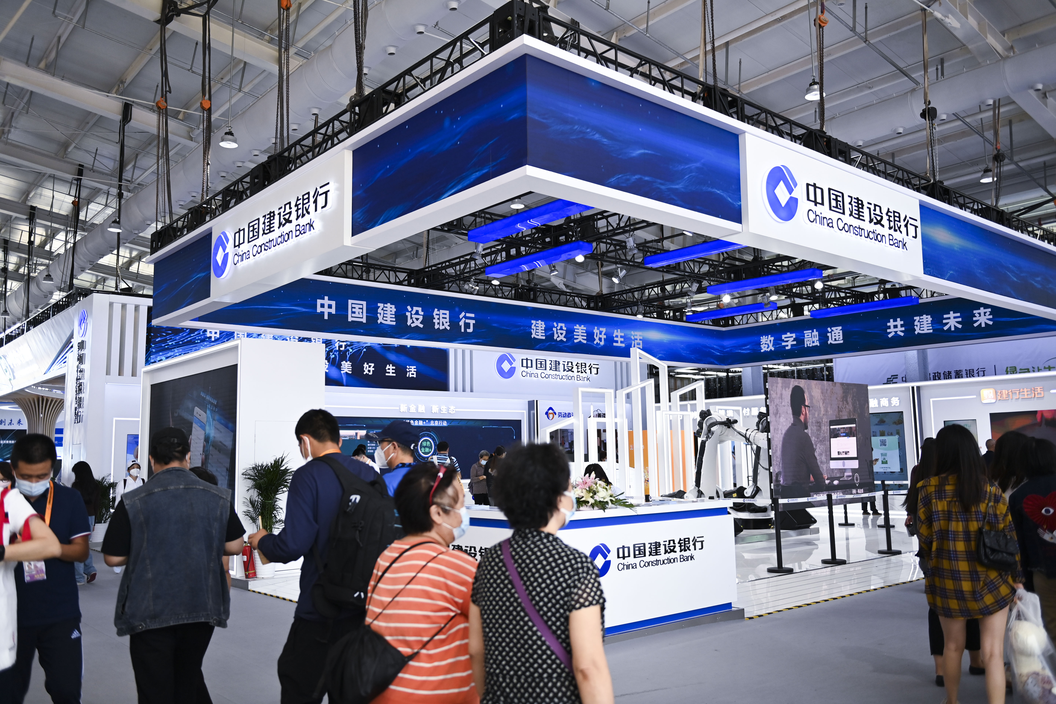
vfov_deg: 45.0
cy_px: 352
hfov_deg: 63.7
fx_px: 851
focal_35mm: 29
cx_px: 528
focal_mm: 29
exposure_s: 1/1000
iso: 900
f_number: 2.8
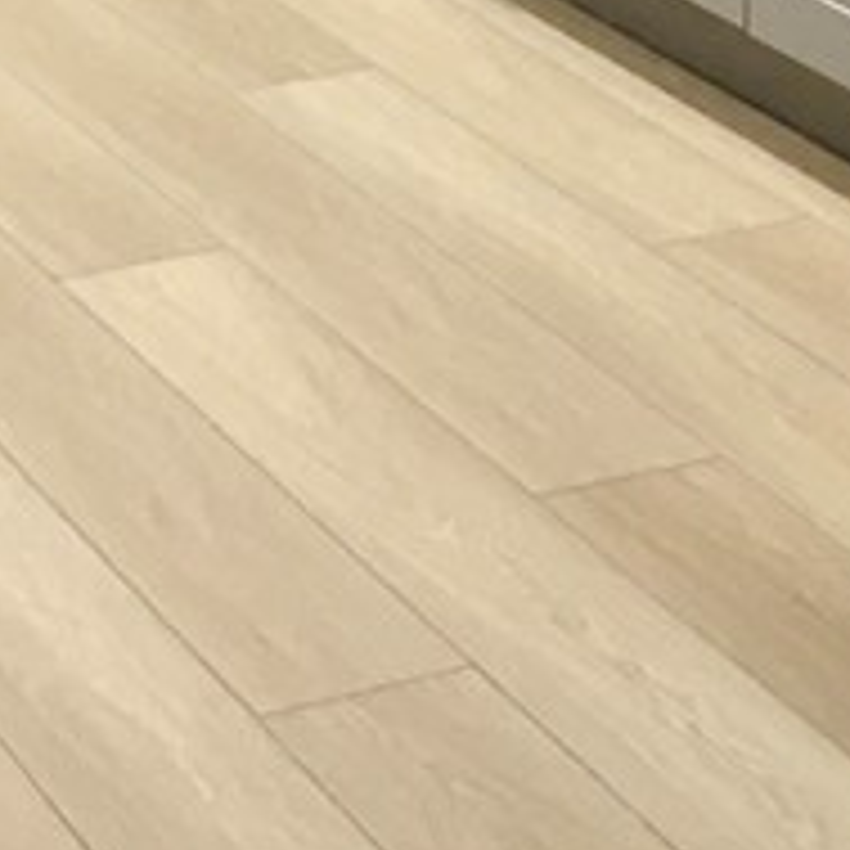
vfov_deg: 11.8
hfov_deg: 12.5
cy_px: -598
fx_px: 3862
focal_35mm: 139
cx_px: 270
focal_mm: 4.15
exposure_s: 1/30
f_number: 2.2
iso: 50
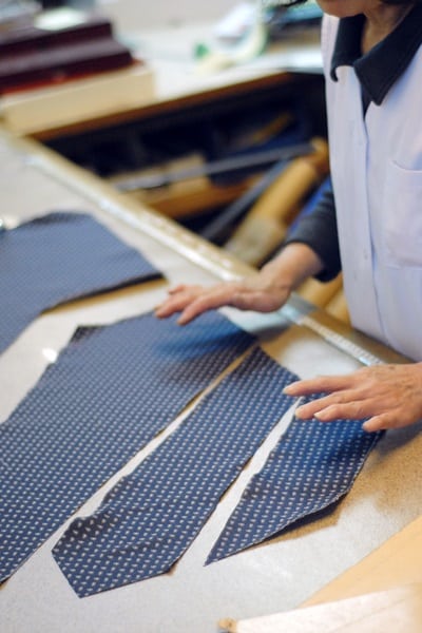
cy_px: 316
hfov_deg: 18.2
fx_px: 1319
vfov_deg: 27.0
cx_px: 211
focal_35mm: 75
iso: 640
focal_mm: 50
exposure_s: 1/250
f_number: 1.8
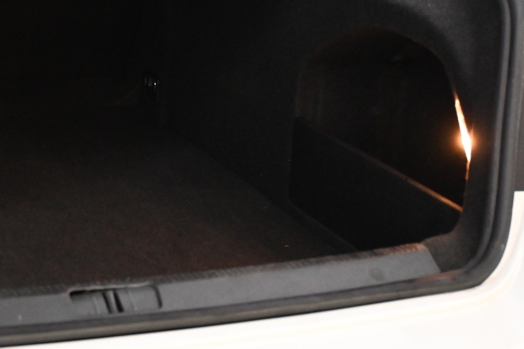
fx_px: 1201
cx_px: 5
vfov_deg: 16.5
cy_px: 87
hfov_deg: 23.6
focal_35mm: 82
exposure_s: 1/40
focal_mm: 27.5
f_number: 4.5
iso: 2800
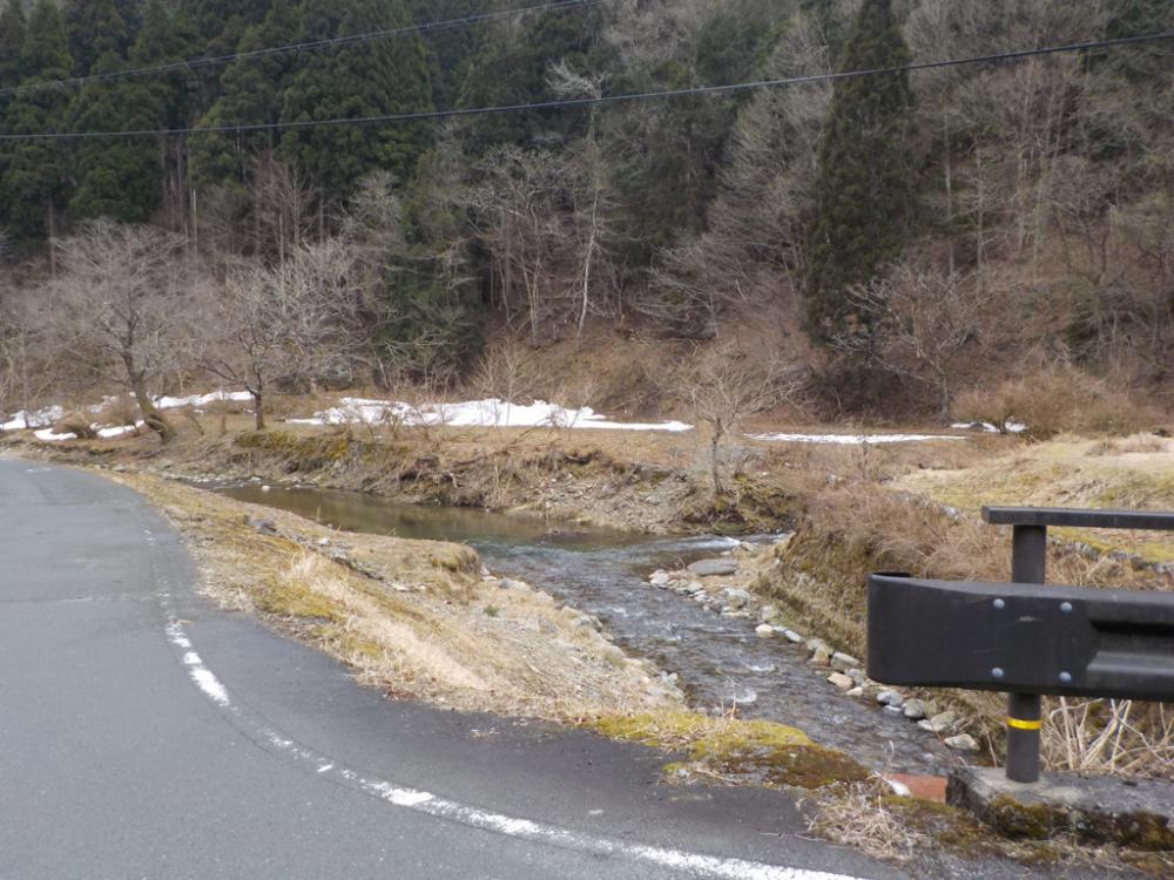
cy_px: 440
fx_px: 1017
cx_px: 587
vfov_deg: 46.8
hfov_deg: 60.0
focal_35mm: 30
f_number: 3.3
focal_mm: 4.1
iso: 125
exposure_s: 1/160
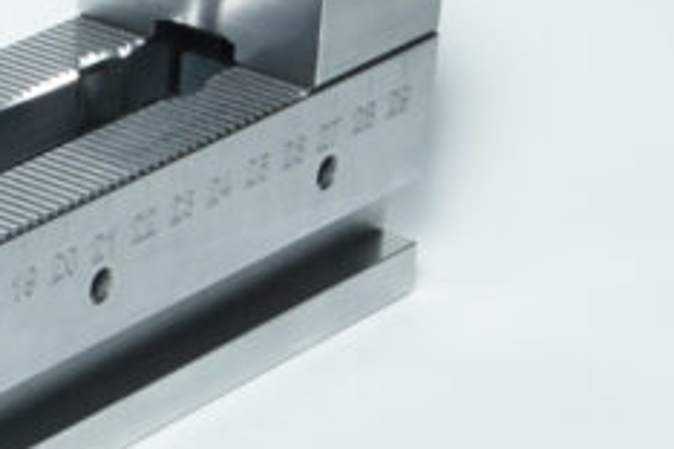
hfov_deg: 8.8
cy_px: 390
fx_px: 4268
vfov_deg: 6.0
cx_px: -426
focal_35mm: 228
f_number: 18
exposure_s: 1/2
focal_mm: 35
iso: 800
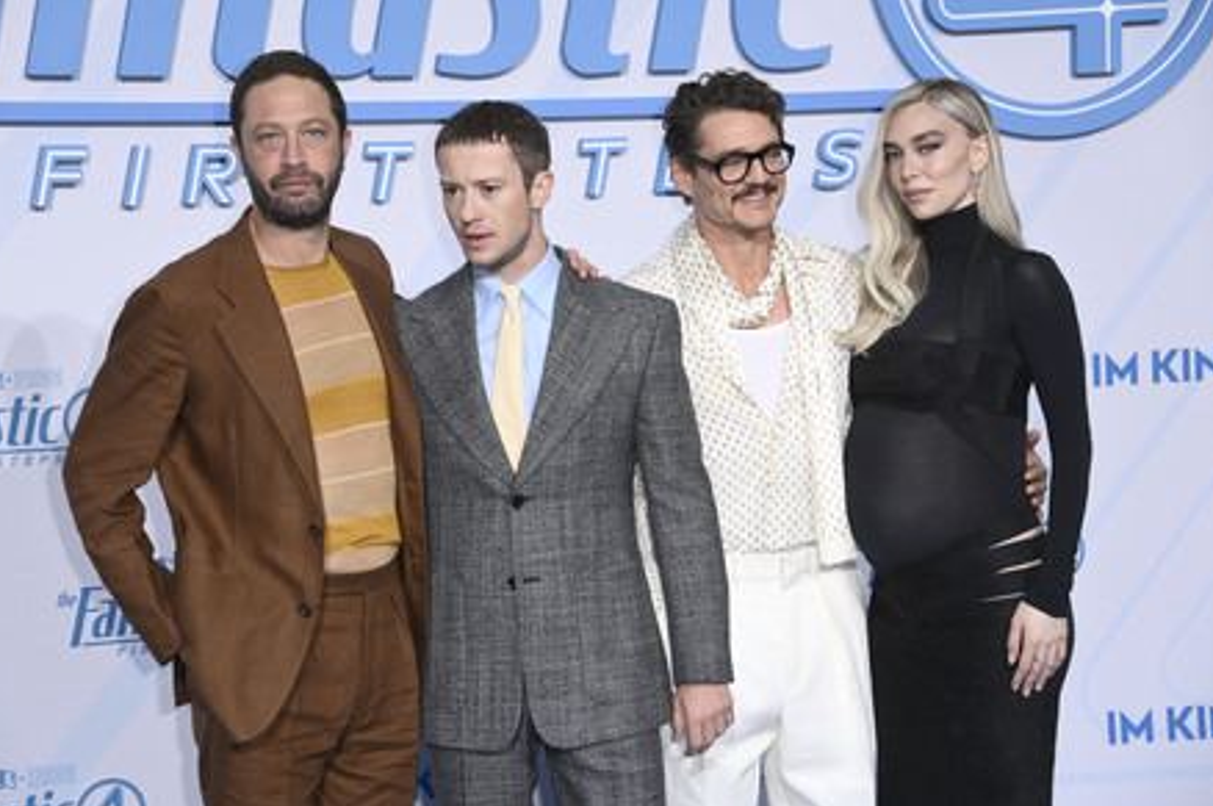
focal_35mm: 101
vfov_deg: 13.5
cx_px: 594
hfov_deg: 20.2
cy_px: 413
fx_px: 3399
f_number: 5.6
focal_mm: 98
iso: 400
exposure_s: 1/200
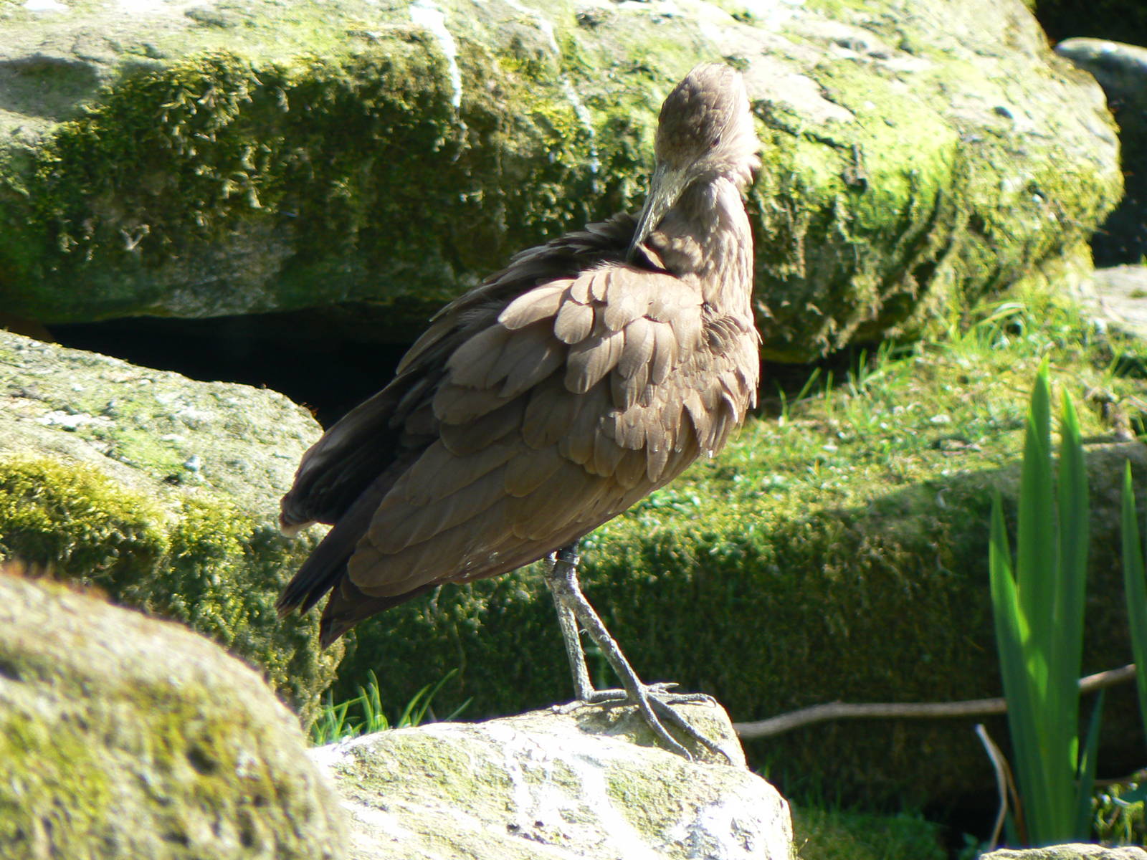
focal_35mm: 432
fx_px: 14314
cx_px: 574
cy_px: 430
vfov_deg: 3.4
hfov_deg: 4.6
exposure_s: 1/100
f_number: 5
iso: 80
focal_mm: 72
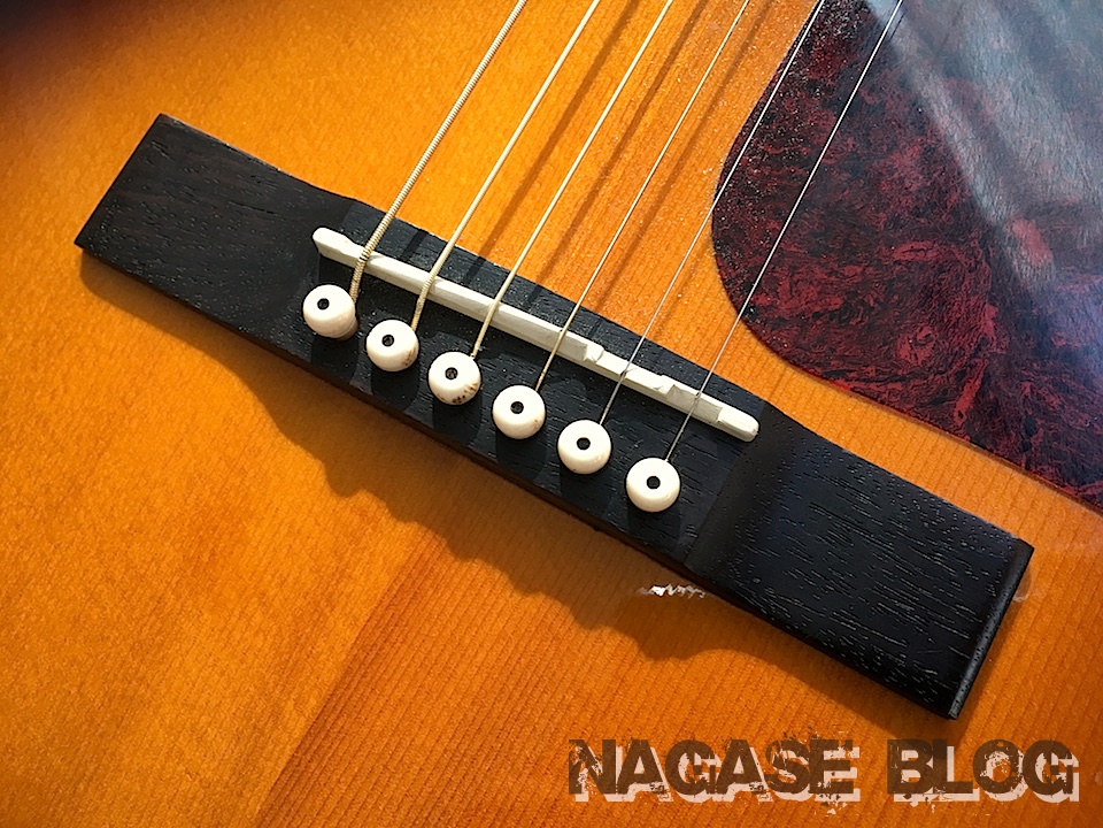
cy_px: 414
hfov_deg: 61.7
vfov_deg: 48.2
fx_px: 924
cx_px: 552
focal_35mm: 29
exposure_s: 1/40
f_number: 2.2
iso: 25
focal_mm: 4.15
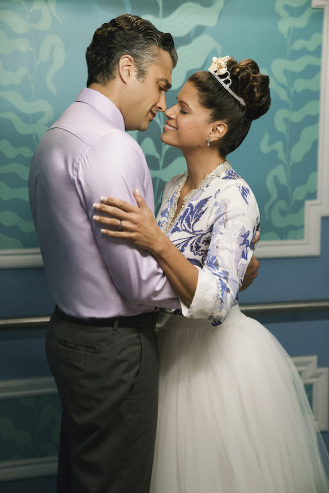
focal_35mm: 70
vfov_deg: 28.8
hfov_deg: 19.5
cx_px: 164
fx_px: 960
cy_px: 246
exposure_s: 1/100
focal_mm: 70
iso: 5000
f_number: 2.8
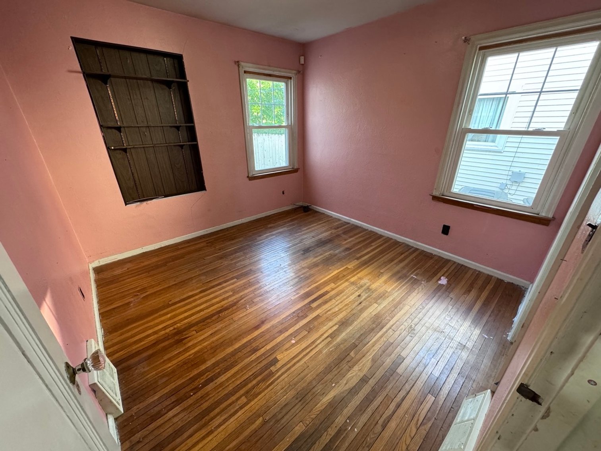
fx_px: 243
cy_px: 226
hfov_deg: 102.1
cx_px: 300
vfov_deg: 85.7
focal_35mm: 14
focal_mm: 2.22
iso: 320
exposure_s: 1/60
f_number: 2.2
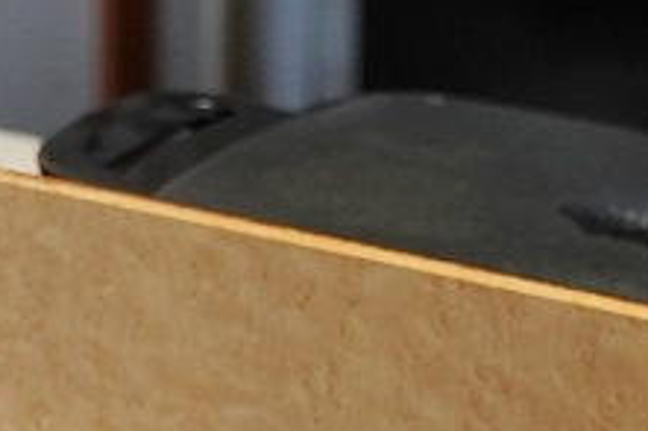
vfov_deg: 8.1
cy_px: 765
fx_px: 2932
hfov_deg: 12.6
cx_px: 290
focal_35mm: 163
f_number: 2.8
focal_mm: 30
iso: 1600
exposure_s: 1/160
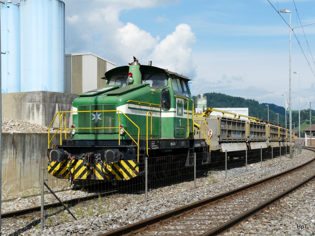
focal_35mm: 59
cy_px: 118
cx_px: 158
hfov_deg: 32.7
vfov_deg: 24.8
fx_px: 537
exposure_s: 1/400
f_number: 6.3
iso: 100
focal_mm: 9.8
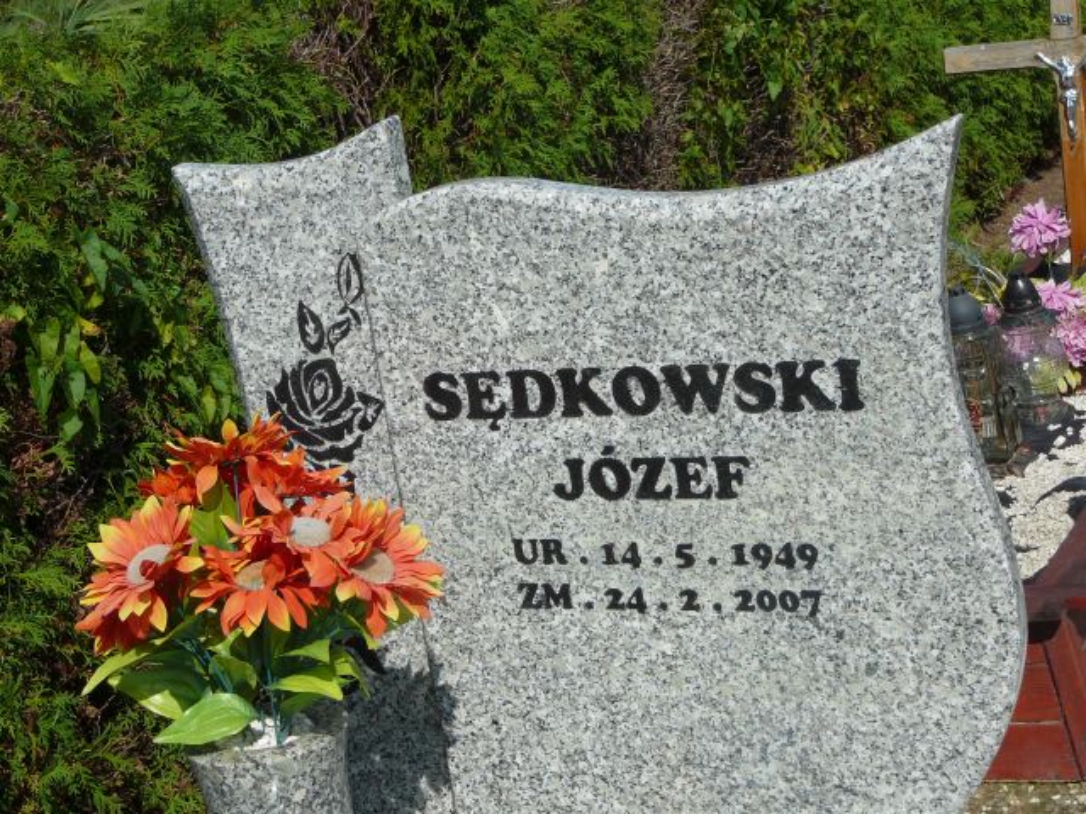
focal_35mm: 71
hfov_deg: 27.4
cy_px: 407
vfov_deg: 20.7
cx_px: 543
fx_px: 2227
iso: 80
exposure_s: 1/500
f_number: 6.3
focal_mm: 10.5
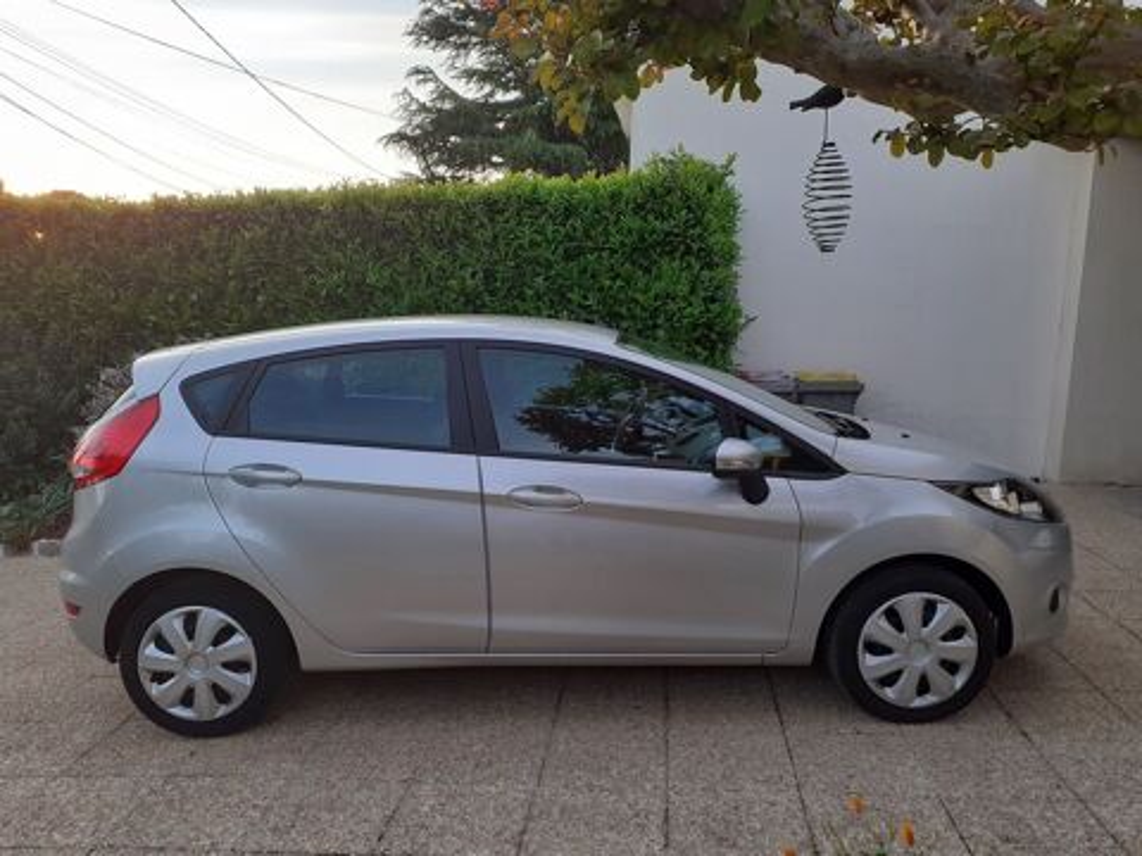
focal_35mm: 27
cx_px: 571
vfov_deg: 51.4
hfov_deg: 65.3
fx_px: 891
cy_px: 428
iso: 50
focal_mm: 3.6
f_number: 1.9
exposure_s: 1/100
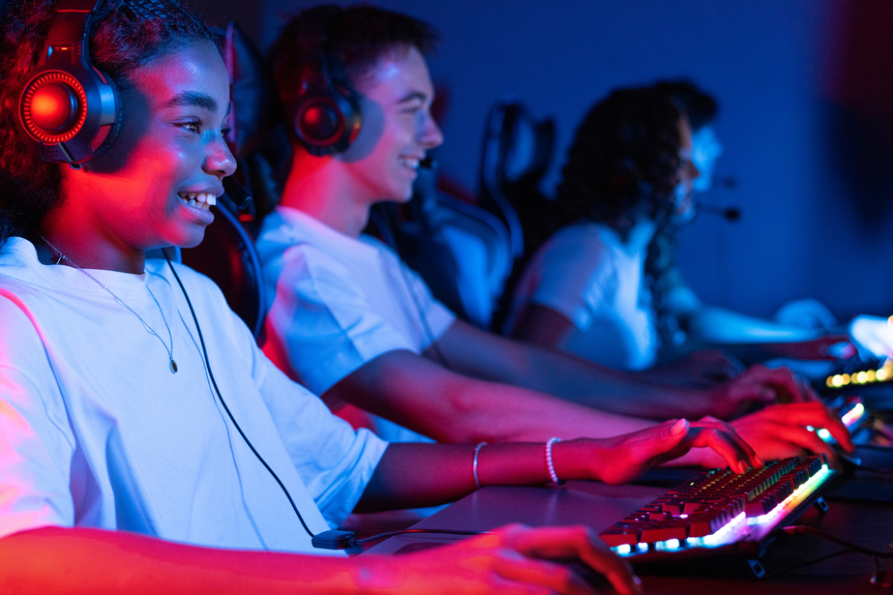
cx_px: 405
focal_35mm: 65
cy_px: 294
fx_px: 1612
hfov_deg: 30.9
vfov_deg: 20.9
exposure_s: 1/200
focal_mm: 50
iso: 800
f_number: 2.8
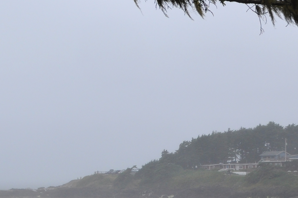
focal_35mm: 125
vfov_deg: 10.9
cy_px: 125
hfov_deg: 15.0
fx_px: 1034
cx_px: -173
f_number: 9
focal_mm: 22
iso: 200
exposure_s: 1/320
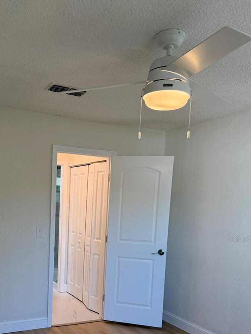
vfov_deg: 51.0
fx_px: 338
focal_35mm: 35
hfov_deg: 39.9
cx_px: 74
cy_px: 239
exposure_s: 1/236
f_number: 1.78
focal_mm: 6.76
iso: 160
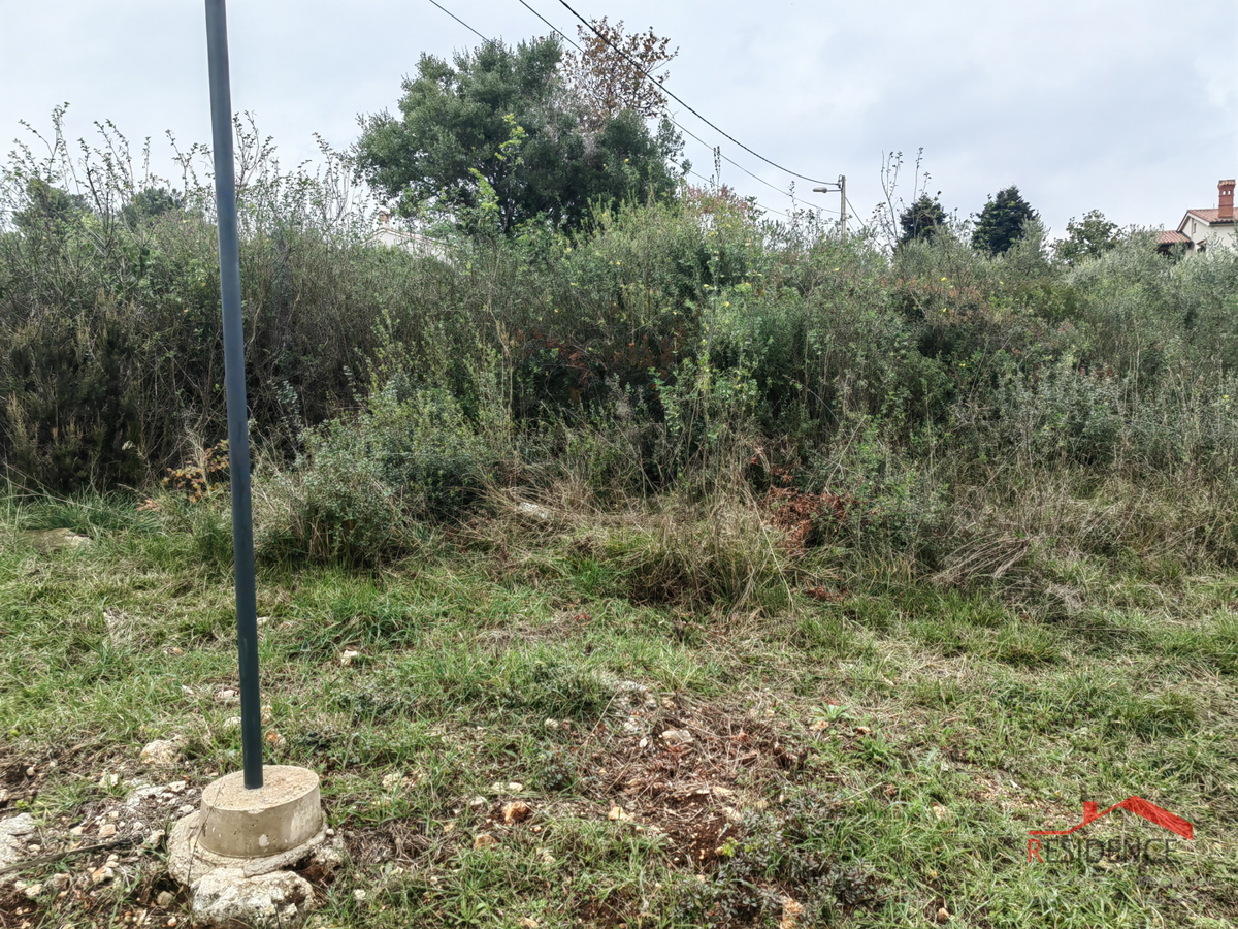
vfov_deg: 51.4
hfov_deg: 65.3
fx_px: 966
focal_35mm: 27
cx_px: 619
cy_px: 464
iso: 50
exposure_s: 1/595
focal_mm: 5.54
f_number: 1.8
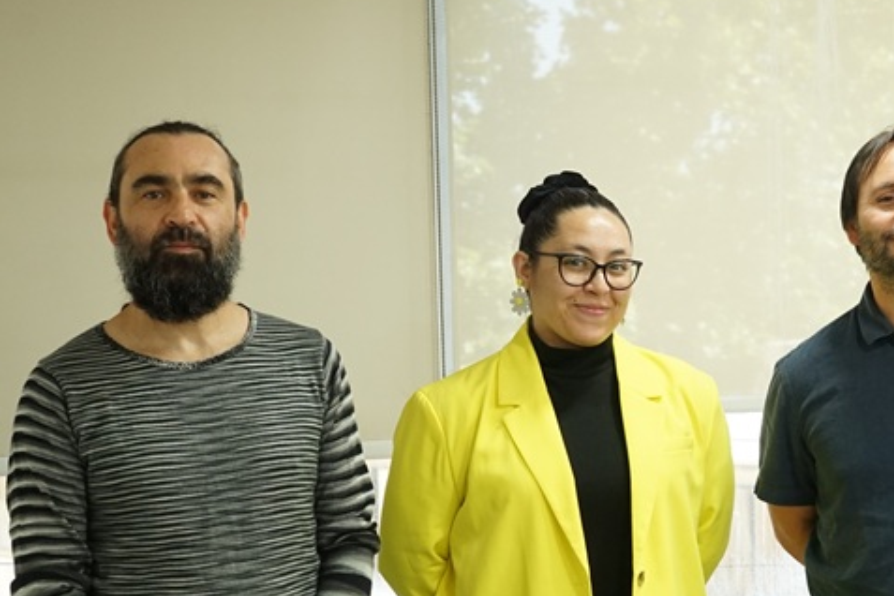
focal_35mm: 77
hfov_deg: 25.6
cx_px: 774
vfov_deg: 17.7
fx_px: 1912
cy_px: 399
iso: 1250
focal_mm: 36
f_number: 5
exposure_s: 1/100
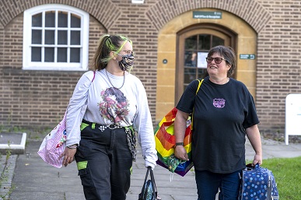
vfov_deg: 11.1
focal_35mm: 123
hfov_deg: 16.7
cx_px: 150
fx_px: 1027
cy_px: 100
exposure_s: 1/320
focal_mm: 123
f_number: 5.6
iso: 400
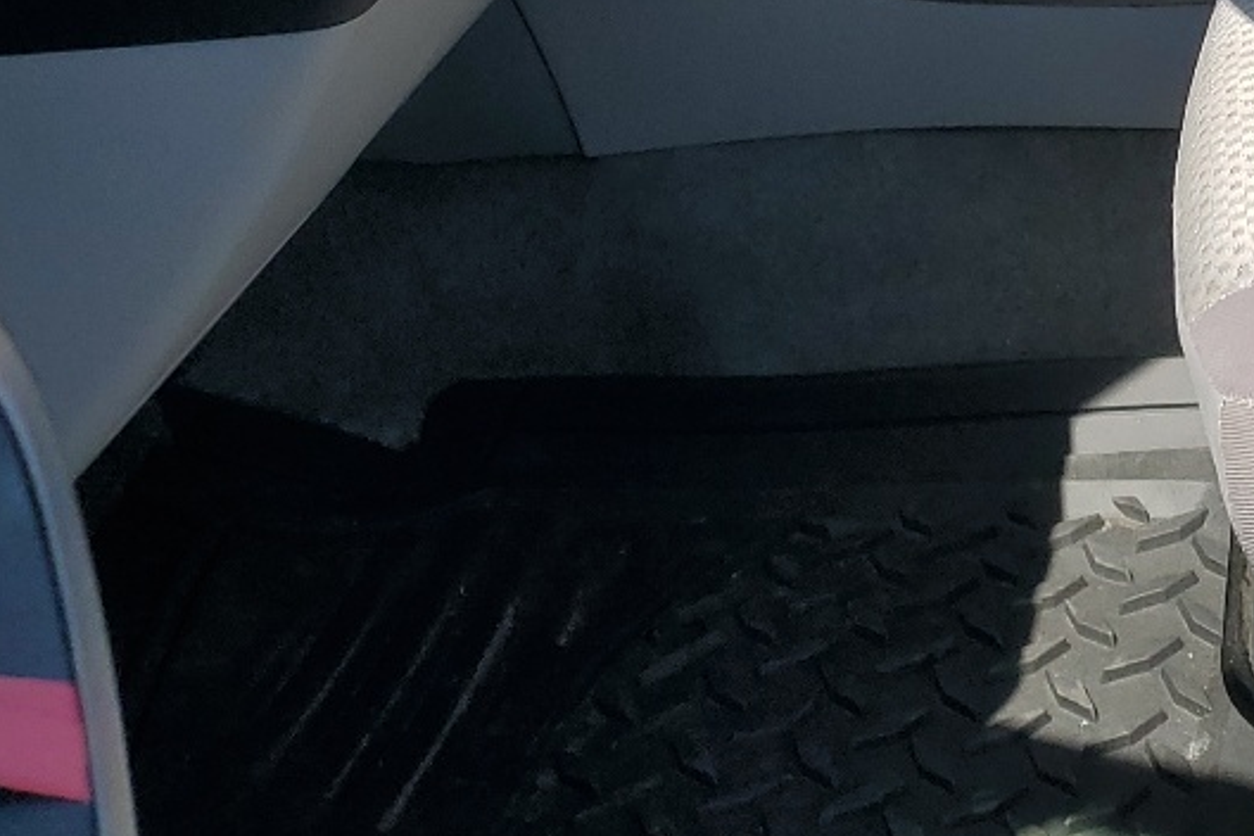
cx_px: 1513
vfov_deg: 15.2
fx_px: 2856
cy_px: -487
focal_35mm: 82
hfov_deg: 22.7
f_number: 1.5
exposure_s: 1/1667
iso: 50
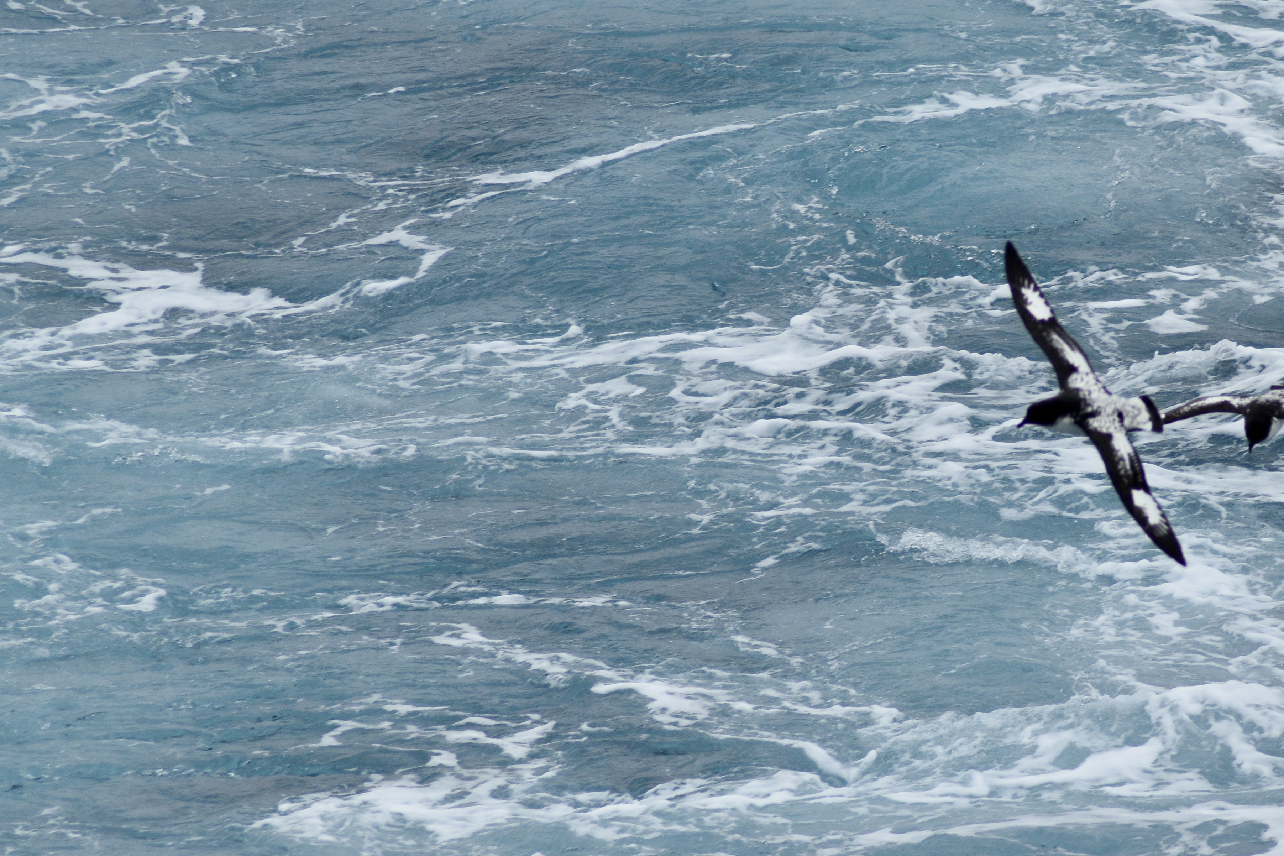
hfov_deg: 3.8
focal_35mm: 549
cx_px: 902
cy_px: 494
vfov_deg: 2.5
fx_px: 19578
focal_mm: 220
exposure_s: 1/1250
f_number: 6.3
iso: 200
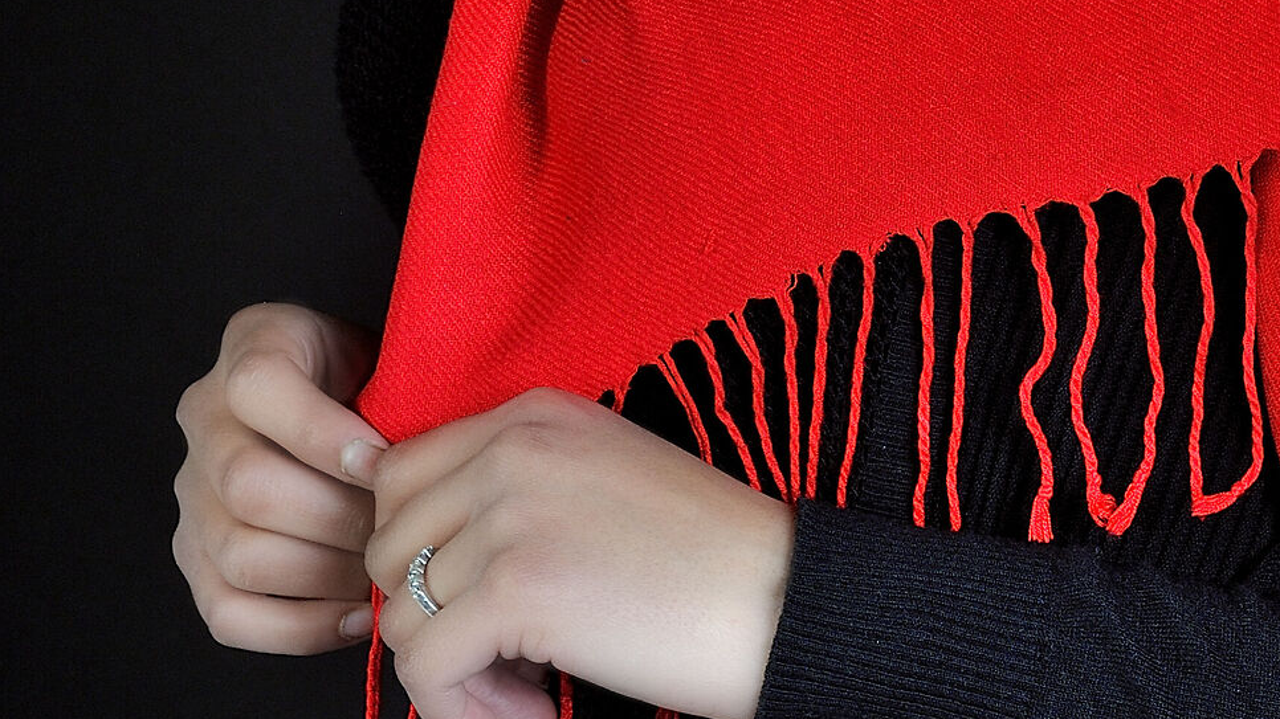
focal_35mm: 195
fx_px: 6617
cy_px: -495
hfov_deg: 11.0
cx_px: 981
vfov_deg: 6.1
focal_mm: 50
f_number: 8
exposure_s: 1/125
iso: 200
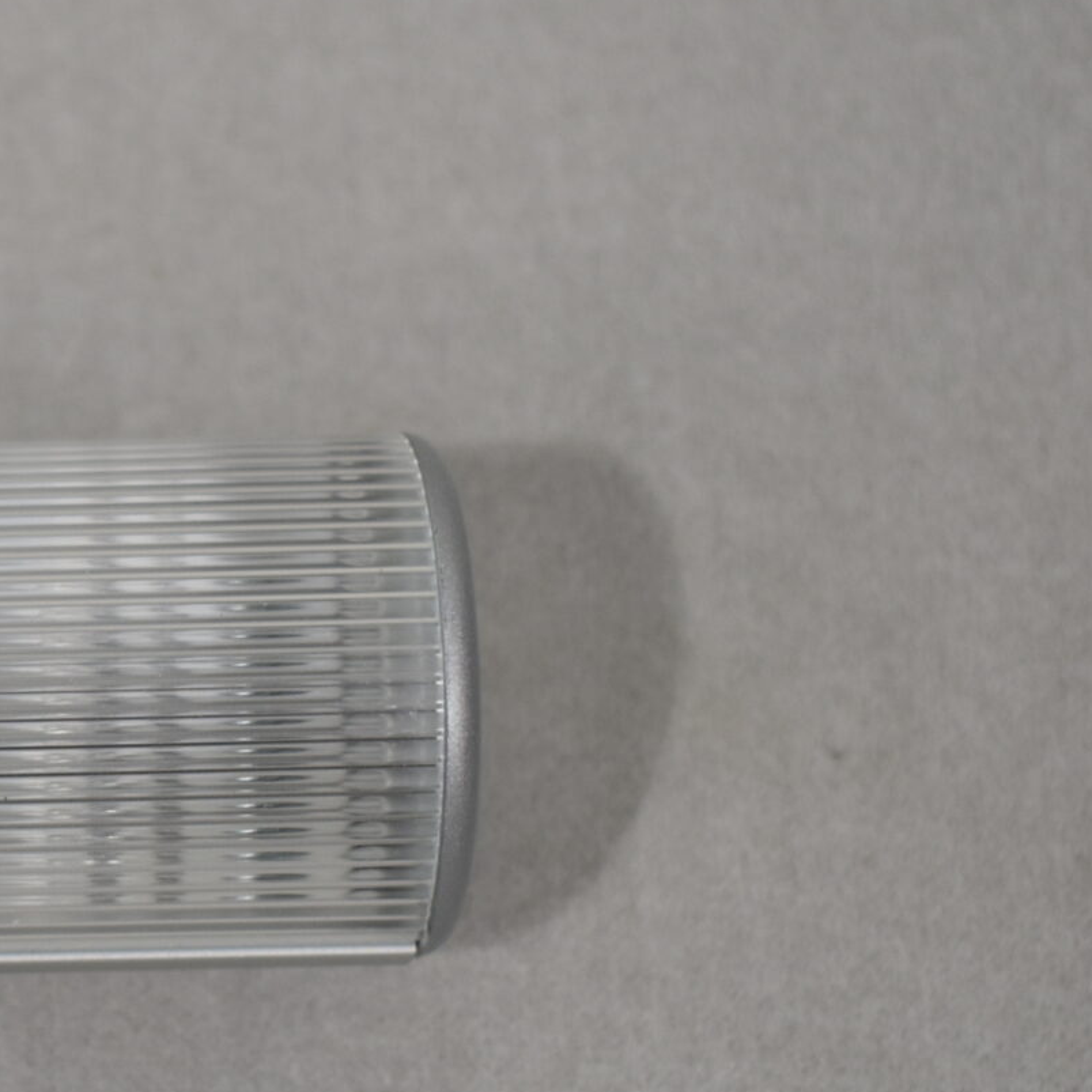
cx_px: -461
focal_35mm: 130
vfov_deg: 13.4
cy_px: 783
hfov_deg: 12.8
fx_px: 4640
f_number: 5.6
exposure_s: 1/125
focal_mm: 32
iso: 320
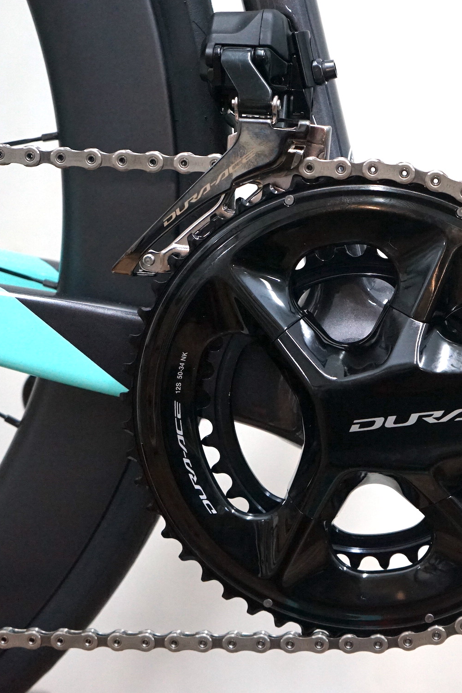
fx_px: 1174
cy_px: 344
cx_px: 360
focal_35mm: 61
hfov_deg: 22.0
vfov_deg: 32.9
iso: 3200
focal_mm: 40
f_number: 4.5
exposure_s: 1/160
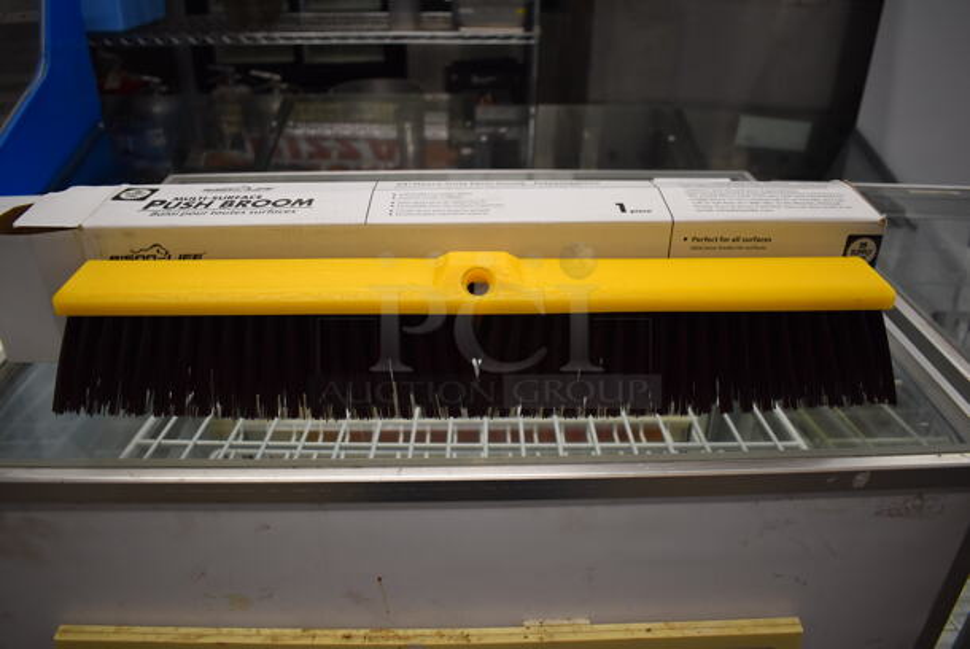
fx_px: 728
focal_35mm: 27
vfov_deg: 48.0
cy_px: 324
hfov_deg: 67.3
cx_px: 485
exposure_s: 1/160
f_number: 3.5
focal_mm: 18
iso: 800
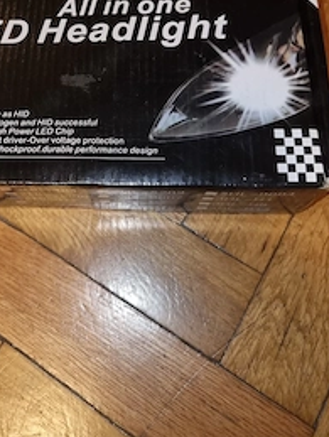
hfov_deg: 38.3
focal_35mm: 37
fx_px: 468
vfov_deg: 48.0
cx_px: 108
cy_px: 105
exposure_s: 1/50
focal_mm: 6.7
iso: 160
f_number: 1.8
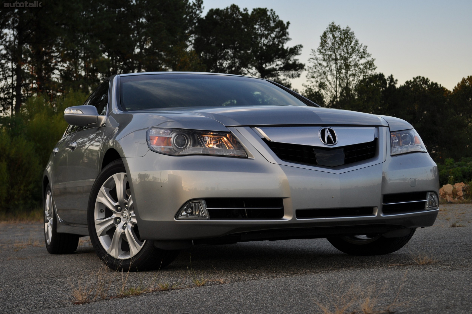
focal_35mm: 60
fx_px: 786
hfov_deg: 33.4
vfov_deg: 22.6
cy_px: 157
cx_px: 236
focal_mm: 40
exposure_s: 1/125
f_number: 5.6
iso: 220
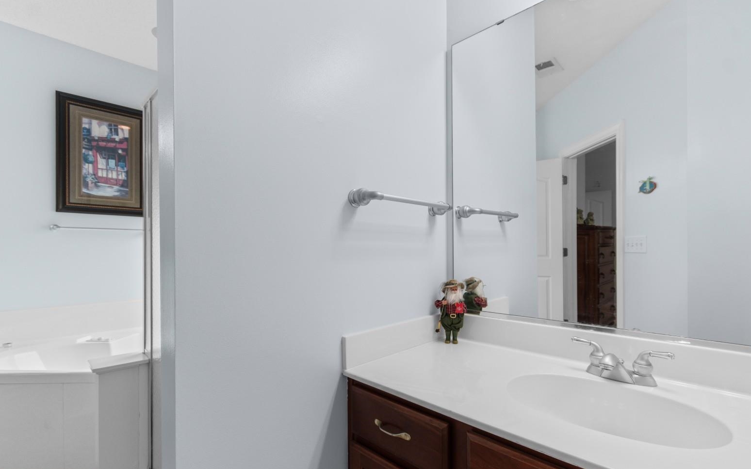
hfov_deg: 97.8
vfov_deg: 71.2
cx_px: 381
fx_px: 327
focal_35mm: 16
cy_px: 249
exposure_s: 1/10
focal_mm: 10
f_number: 4.5
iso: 100
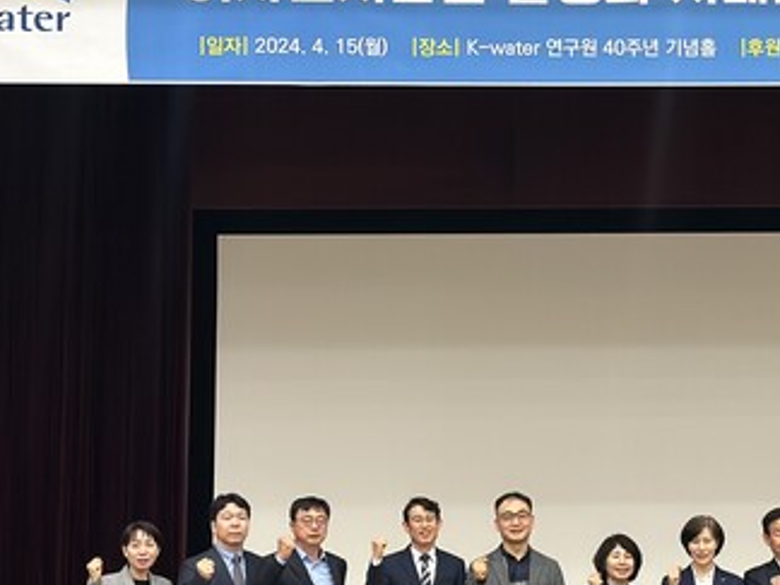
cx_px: 609
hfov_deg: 21.8
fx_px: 2005
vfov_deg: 16.6
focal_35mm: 89
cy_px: 361
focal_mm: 6.86
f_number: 1.78
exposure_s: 1/60
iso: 320
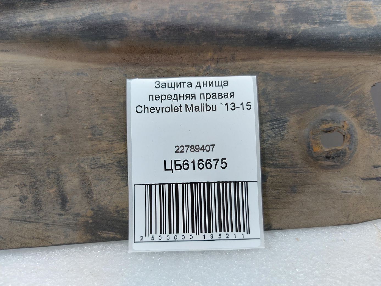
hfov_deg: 71.6
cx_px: 190
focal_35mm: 24
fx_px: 264
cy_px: 143
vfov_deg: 56.8
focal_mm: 5.23
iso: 80
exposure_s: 1/50
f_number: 1.8
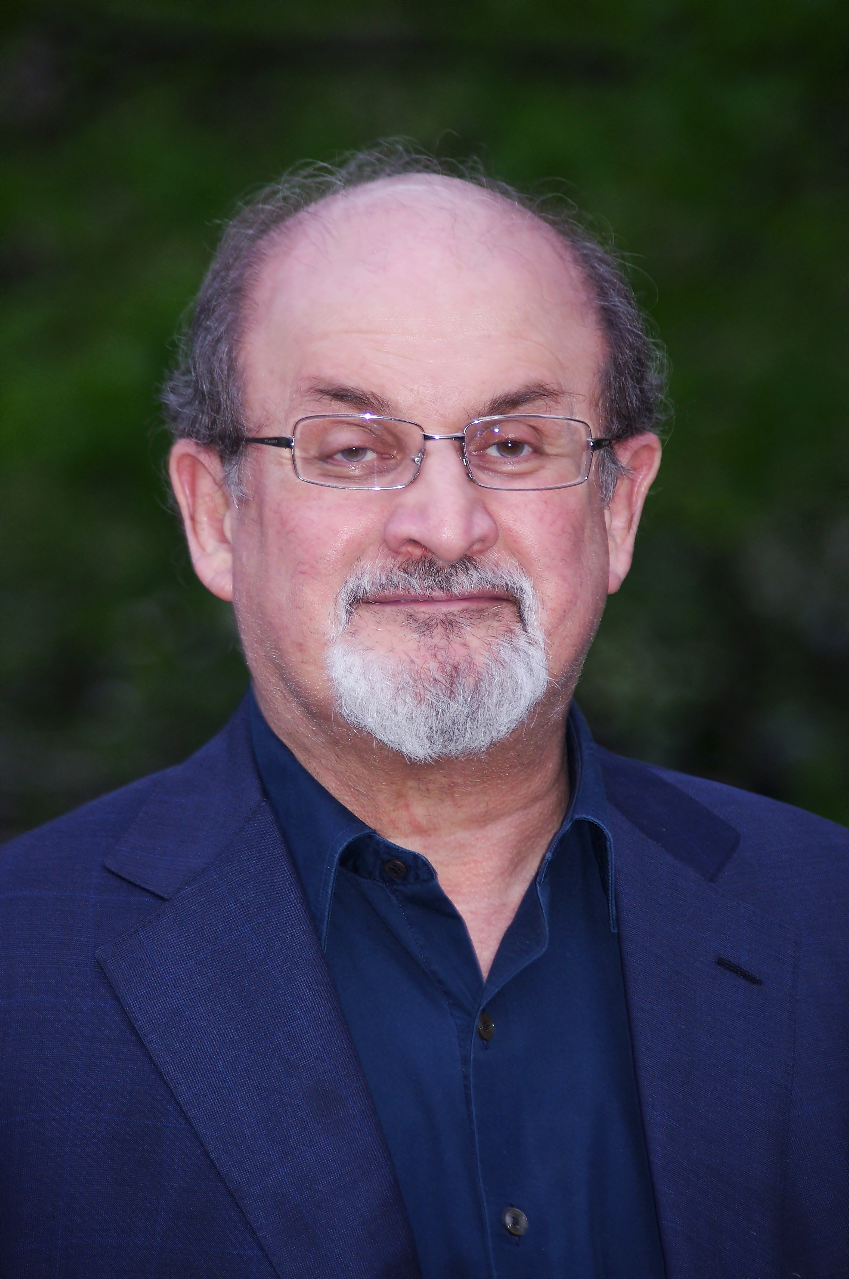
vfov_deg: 10.2
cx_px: 424
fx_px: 7164
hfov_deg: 6.8
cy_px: 640
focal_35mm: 202
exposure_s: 1/160
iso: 640
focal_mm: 135
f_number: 4.5
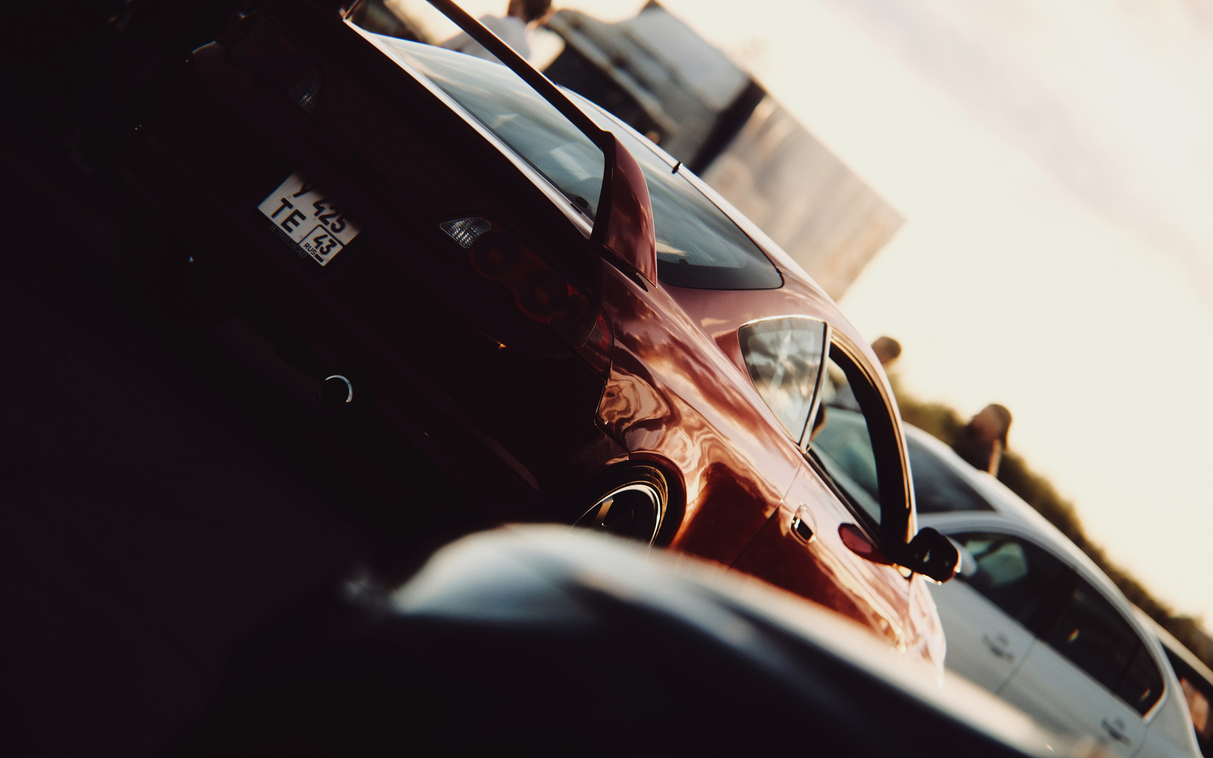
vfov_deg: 11.3
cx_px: 607
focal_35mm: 116
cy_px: 386
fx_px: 3835
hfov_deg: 18.0
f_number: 1.2
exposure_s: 1/4000
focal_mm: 75
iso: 320
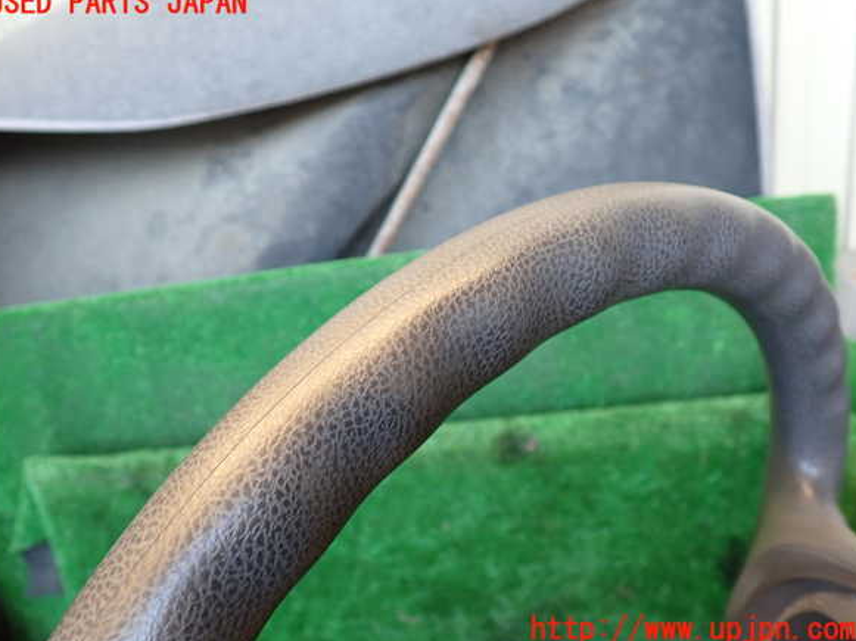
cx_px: 421
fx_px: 766
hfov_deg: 58.4
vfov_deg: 45.4
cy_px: 317
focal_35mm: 31
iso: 200
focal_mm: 5.4
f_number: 2.3
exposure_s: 1/30
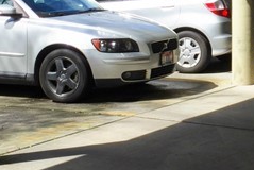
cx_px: 251
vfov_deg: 10.6
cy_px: 18
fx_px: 911
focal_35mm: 129
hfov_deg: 15.6
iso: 32
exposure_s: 1/2639
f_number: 2.2
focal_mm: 4.15
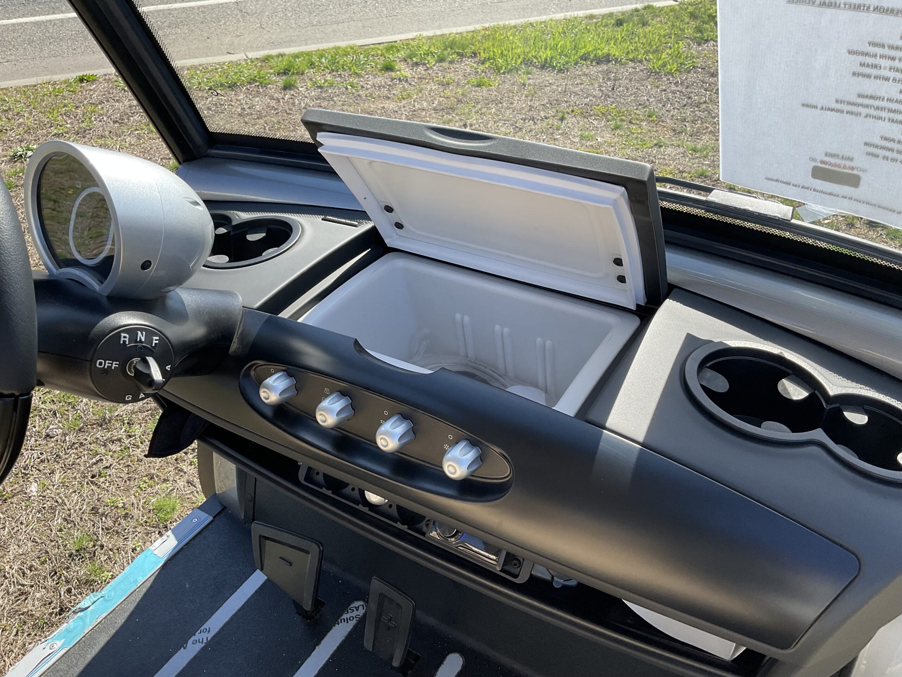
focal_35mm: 29
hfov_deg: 61.7
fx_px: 756
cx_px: 451
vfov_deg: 48.2
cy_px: 338
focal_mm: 3
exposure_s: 1/534
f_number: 1.8
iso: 16
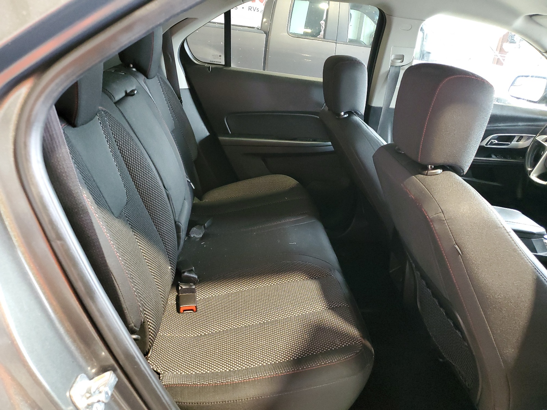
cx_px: 274
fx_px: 411
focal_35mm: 26
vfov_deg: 53.1
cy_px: 205
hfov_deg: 67.3
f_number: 1.5
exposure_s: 1/40
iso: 360
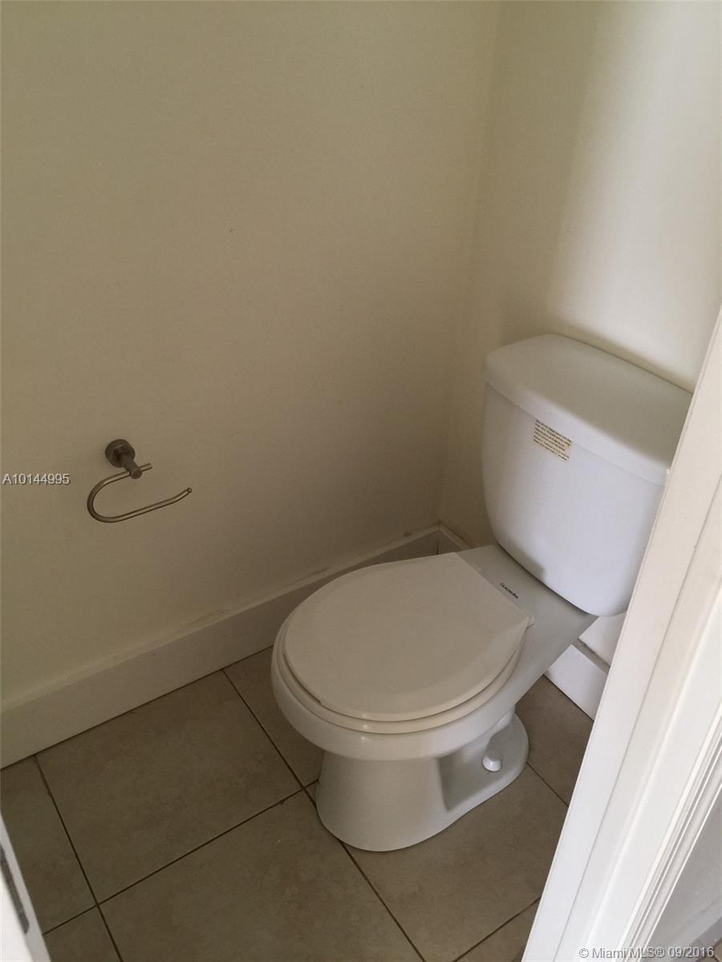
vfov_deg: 61.7
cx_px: 361
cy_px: 481
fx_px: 806
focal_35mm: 29
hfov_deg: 48.2
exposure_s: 1/15
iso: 40
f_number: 2.2
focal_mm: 4.15
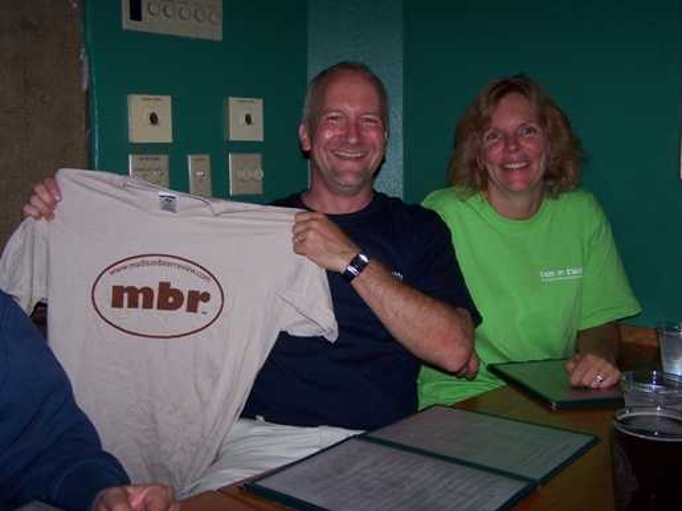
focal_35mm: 38
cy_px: 256
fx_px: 748
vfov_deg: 37.7
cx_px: 341
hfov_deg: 49.0
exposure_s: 1/60
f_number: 2.8
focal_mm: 6.3
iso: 140
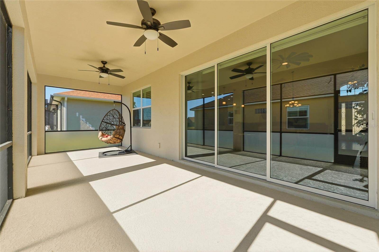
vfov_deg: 77.2
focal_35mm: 15
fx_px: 158
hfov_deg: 100.5
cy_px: 126
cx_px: 190
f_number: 7.1
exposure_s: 1/3200
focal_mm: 10
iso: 100
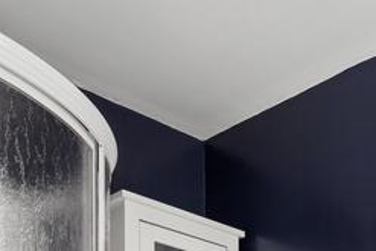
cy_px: 472
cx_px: 425
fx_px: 606
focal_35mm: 58
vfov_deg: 17.9
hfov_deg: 30.4
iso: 1000
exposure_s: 1/25
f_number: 7.1
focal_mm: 14
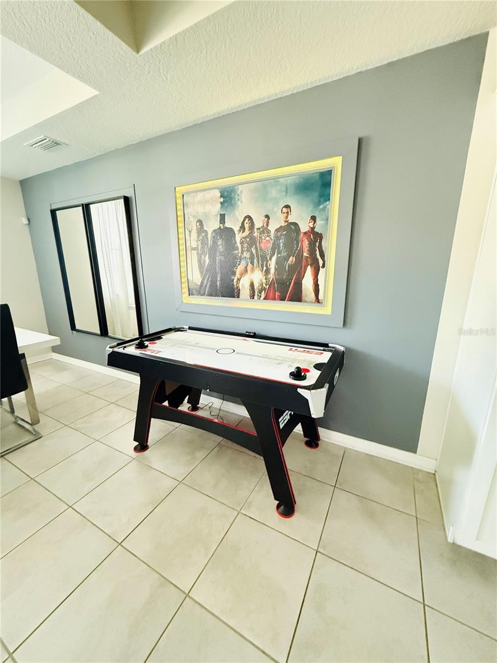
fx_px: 268
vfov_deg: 102.1
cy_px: 332
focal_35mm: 14
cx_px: 248
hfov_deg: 85.7
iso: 1250
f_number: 2.2
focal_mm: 2.22
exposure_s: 1/49
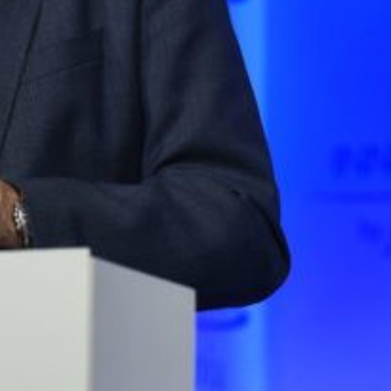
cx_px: -109
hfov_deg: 4.1
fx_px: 5495
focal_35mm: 430
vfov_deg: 4.1
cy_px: -52
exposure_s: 1/250
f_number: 6.3
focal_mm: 135
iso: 2500
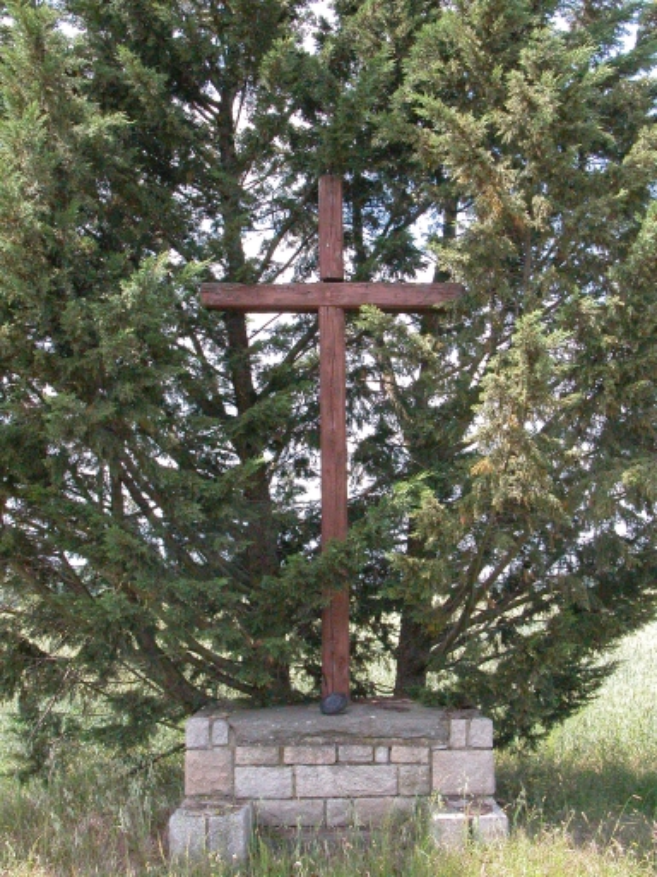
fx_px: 1265
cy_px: 438
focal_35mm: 50
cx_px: 328
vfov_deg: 38.2
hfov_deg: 29.1
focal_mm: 12.7
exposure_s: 1/496
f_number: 7.6
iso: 800
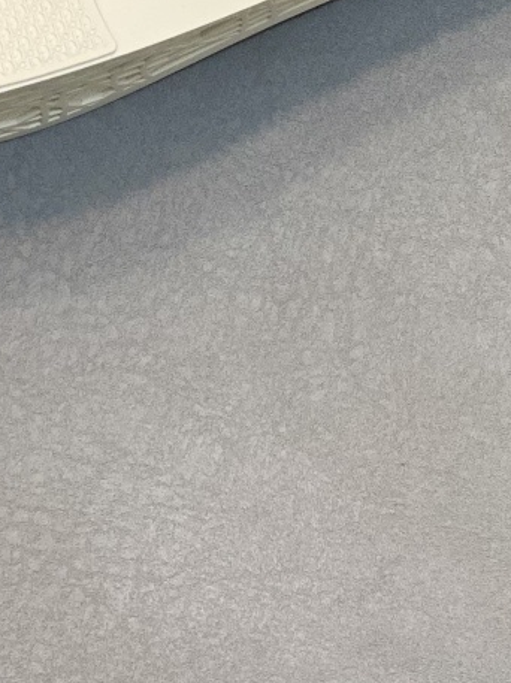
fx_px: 3232
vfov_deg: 11.5
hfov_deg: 9.0
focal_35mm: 164
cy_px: -380
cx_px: -4
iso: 80
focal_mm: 6
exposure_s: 1/100
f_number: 2
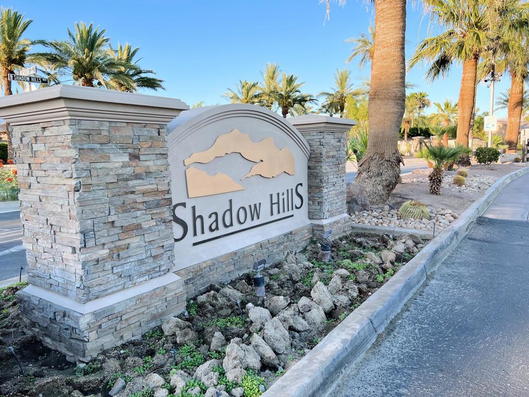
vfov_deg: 53.1
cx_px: 264
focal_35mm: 26
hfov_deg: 67.3
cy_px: 198
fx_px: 397
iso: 50
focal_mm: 5.7
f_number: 1.5
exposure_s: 1/808
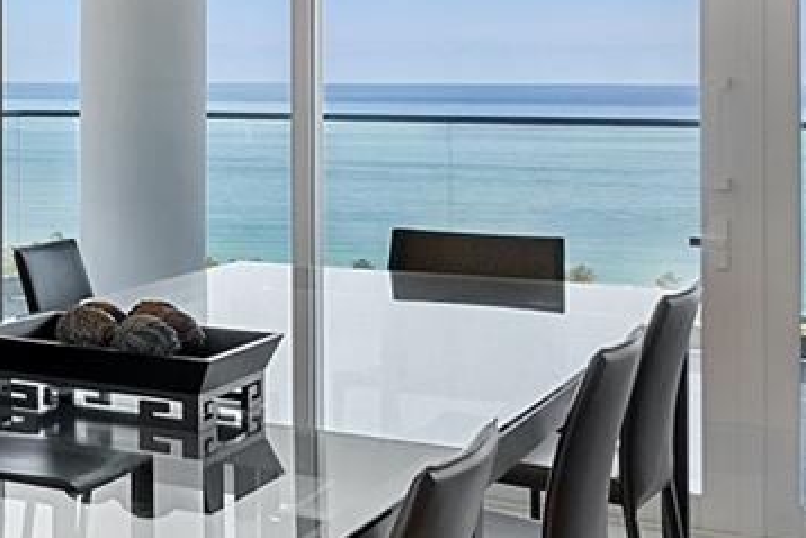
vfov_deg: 17.7
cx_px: -691
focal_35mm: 76
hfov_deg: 19.2
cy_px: 71
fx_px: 1702
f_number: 8
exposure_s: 1/30
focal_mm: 17
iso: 250
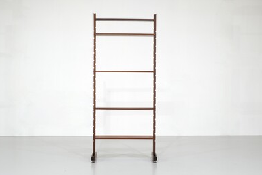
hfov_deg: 36.2
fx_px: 400
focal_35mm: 55
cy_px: 90
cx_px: 128
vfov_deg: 24.6
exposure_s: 1/90
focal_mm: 35
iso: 800
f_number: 5.6
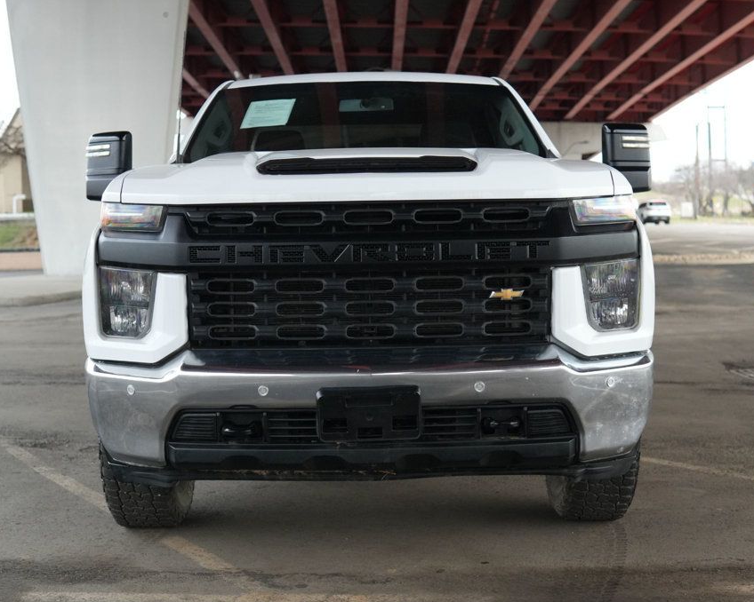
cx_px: 368
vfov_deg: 29.7
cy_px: 302
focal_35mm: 51
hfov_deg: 36.7
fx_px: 1138
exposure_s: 1/160
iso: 1600
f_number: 2.8
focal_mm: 30
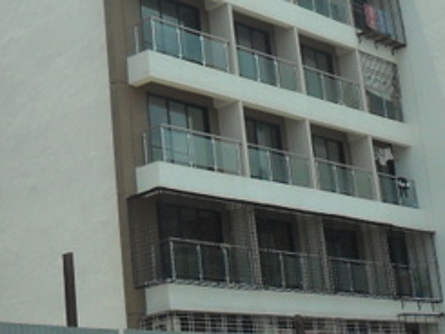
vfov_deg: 17.1
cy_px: 75
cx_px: 294
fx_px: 1106
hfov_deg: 22.7
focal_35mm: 86
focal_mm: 4.9
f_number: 8.9
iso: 100
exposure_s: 1/180
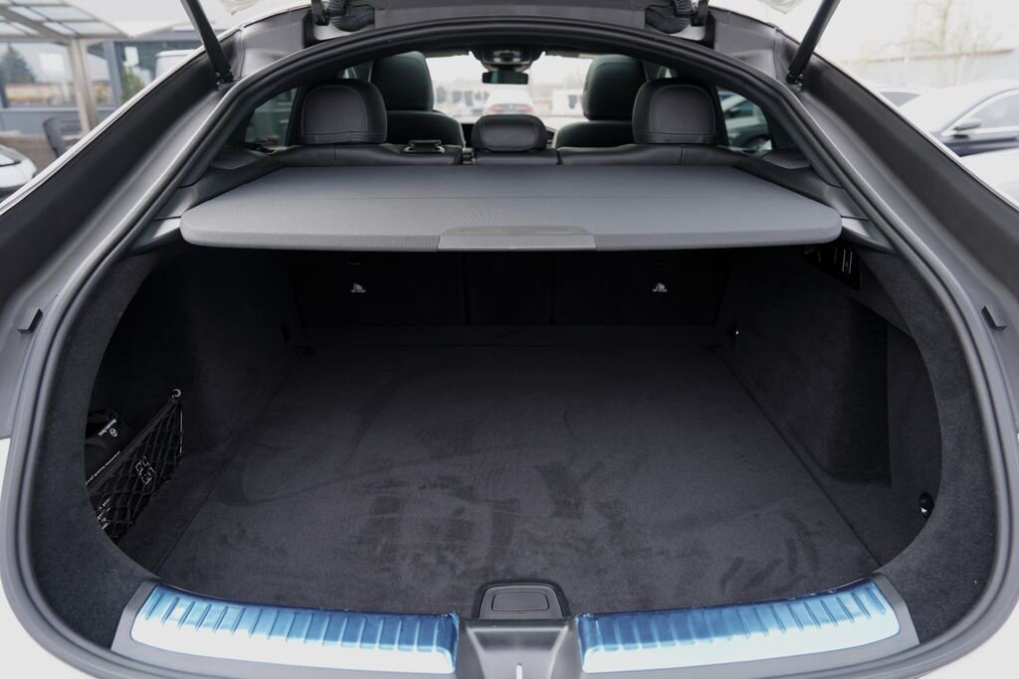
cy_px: 340
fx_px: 679
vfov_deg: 53.1
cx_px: 510
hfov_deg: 73.7
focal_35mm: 24
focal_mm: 24
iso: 100
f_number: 4
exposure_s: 1/60
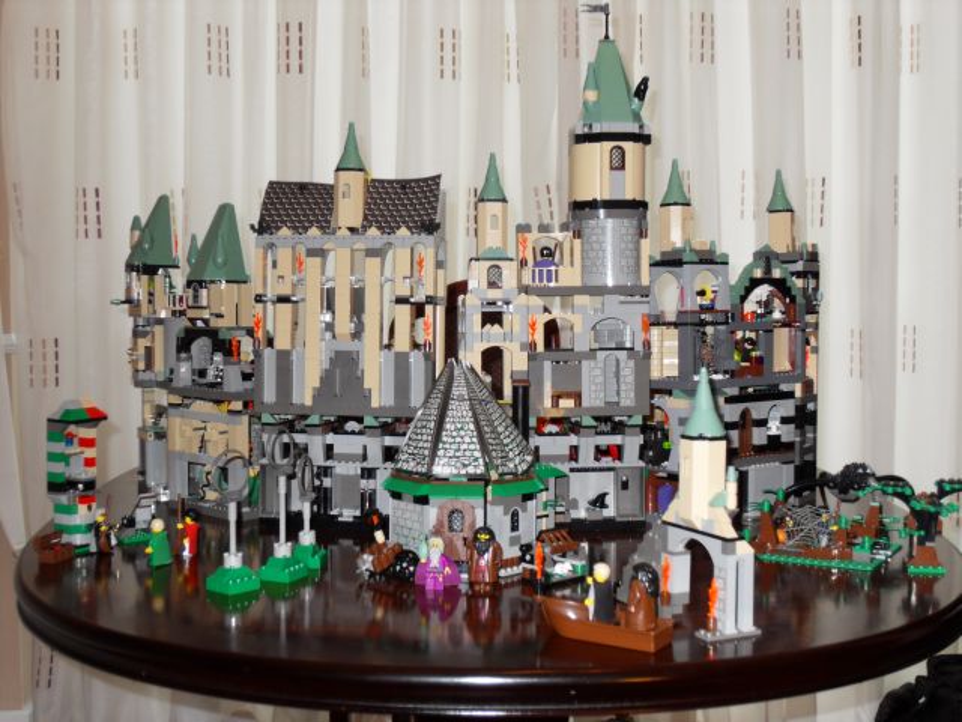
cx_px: 481
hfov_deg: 42.1
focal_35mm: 45
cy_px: 361
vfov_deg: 32.2
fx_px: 1251
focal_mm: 9.6
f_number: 3.6
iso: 100
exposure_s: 1/30
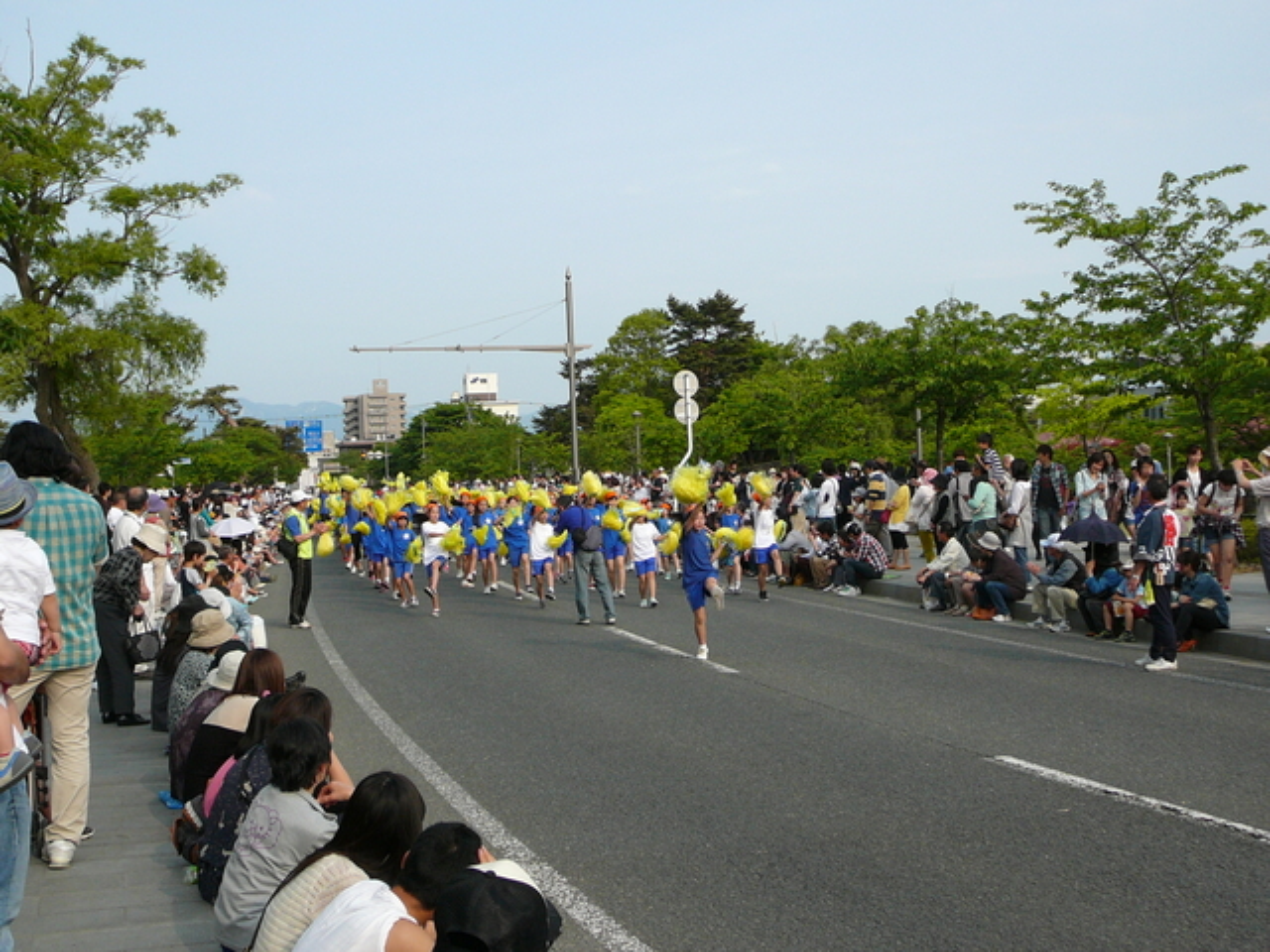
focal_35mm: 47
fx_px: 1724
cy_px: 476
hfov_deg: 40.4
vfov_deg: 30.9
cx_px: 635
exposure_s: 1/800
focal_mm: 7
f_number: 3.3
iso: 100
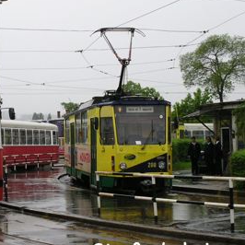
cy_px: 98
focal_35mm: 85
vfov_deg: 20.4
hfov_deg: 20.1
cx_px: 40
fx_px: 681
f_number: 5.6
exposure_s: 1/60
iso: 100
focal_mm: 10.3
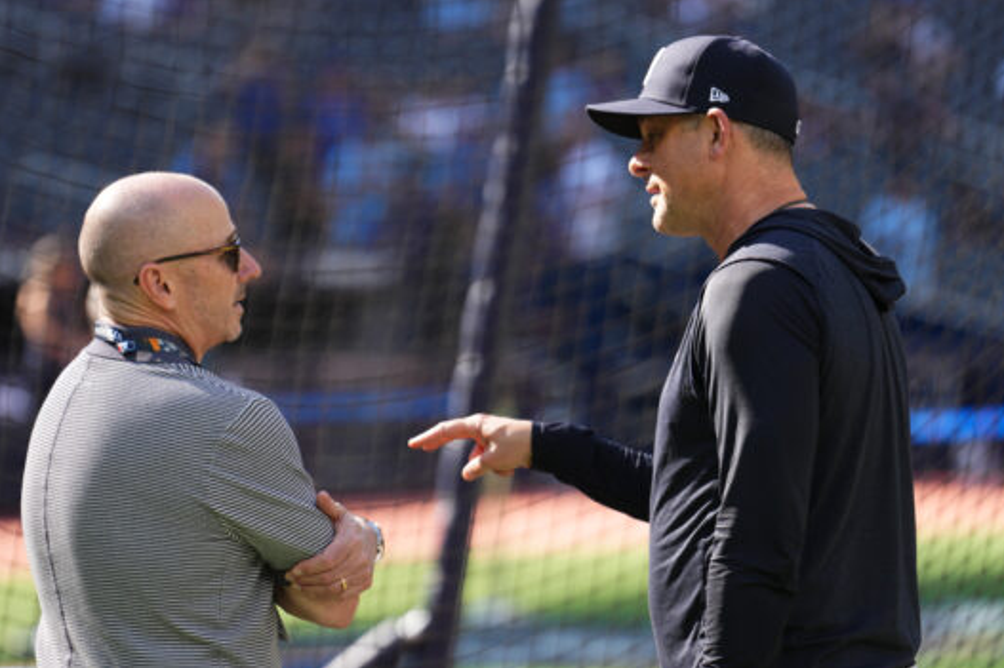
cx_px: 520
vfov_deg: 5.4
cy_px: 431
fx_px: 7137
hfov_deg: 8.0
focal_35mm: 256
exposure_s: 1/800
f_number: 2.8
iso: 160
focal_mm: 178
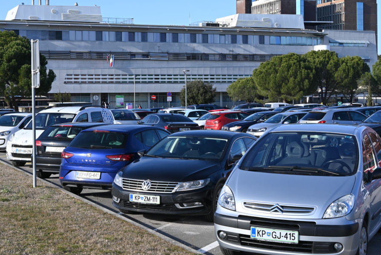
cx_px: 146
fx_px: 663
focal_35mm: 63
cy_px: 108
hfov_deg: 31.9
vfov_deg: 21.7
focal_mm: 31
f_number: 6.3
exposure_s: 1/320
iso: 100
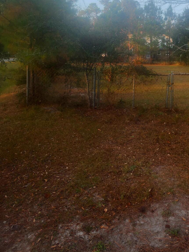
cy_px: 73
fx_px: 291
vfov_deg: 45.7
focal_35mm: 40
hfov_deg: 34.9
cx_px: 150
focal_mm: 6.4
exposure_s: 1/120
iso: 12
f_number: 1.8
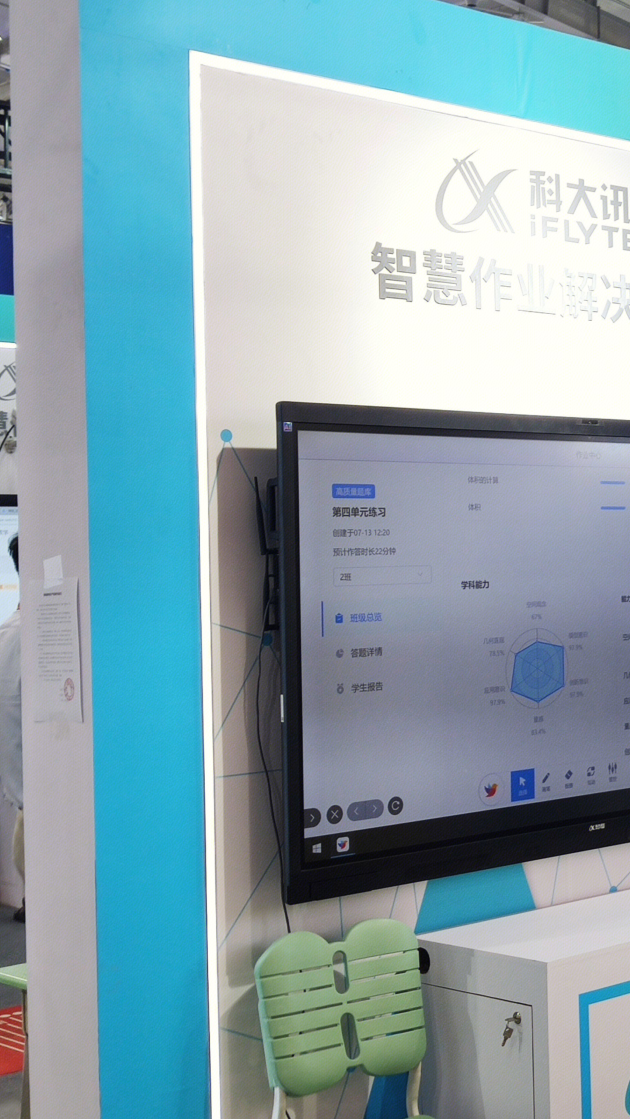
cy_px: 503
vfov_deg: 34.3
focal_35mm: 61
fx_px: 1811
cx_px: 856
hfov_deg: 18.2
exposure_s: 1/100
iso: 120
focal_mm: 4.75
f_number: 1.75
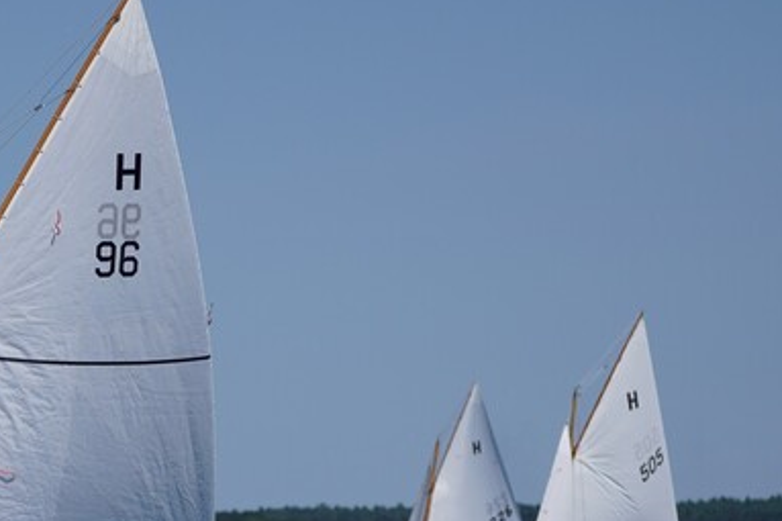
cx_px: 76
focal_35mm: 470
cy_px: 520
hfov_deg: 4.4
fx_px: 10205
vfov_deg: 2.9
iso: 125
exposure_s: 1/2000
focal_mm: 150
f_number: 5
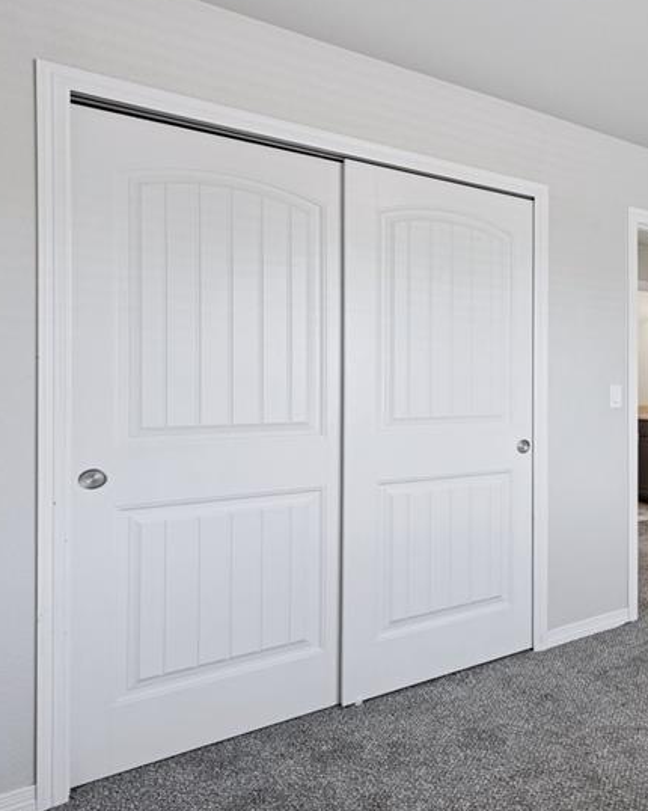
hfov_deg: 42.0
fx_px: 621
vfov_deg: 66.3
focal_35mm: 26
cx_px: 731
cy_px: 395
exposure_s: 1/2
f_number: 9
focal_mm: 14.5
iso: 100
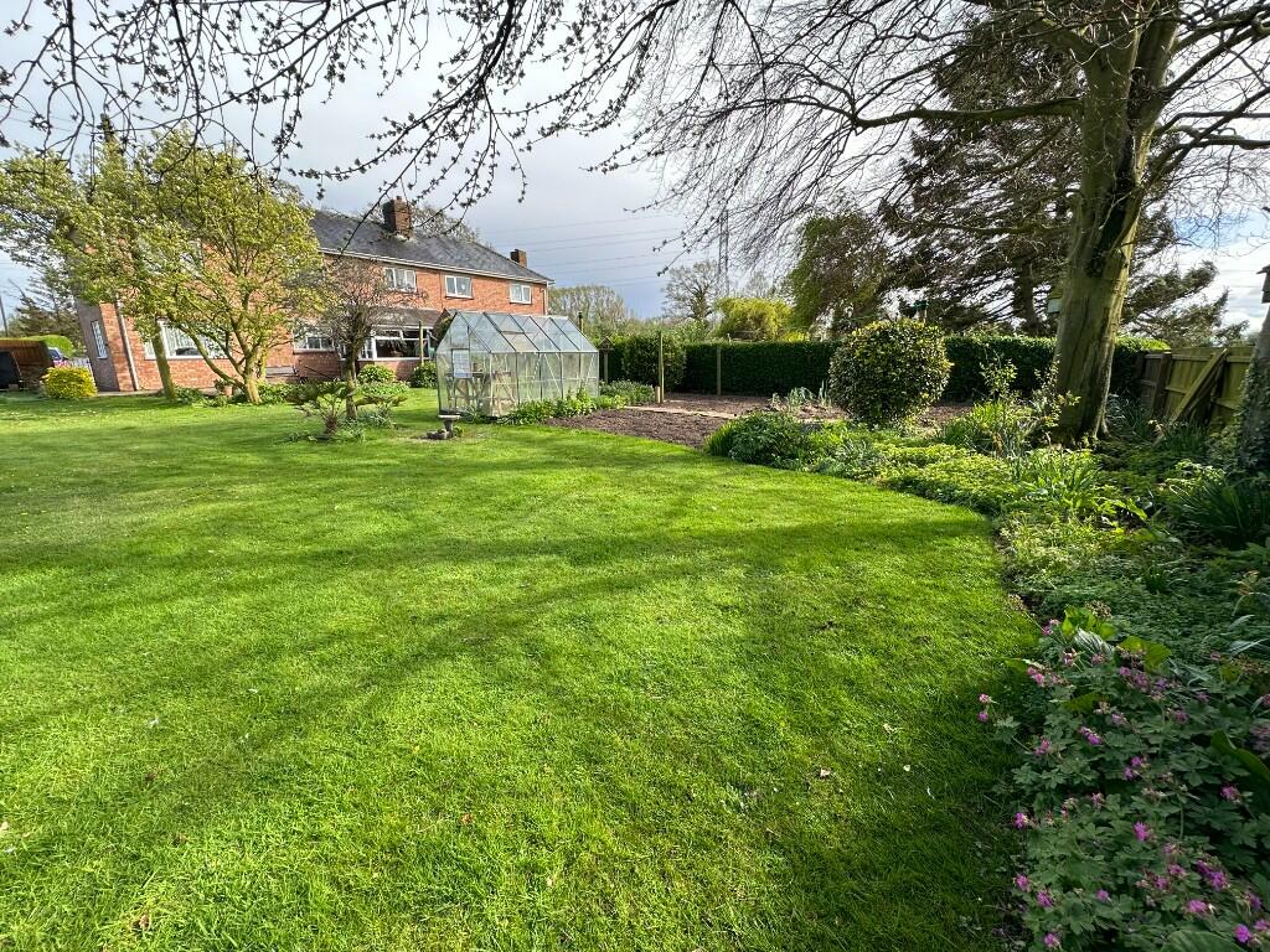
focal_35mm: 14
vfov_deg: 85.7
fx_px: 514
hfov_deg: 102.1
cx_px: 635
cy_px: 476
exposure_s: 1/351
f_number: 2.2
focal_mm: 2.22
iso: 40
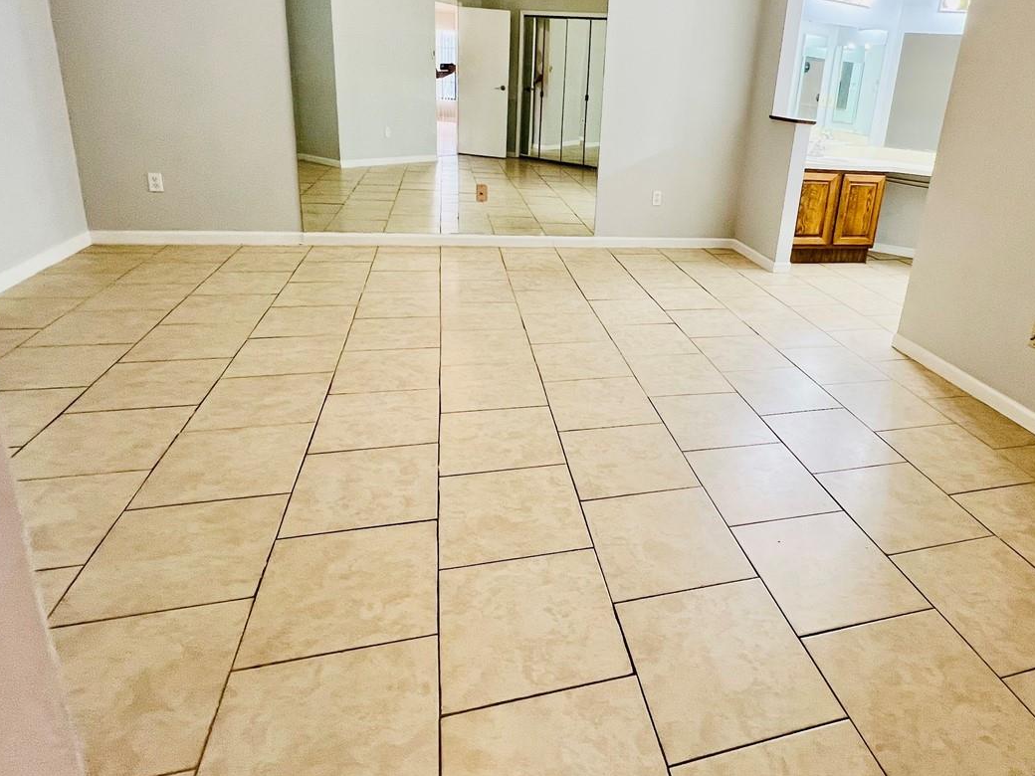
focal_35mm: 20
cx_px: 658
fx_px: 598
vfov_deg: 64.7
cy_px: 277
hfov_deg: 80.0
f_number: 1.8
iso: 125
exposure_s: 1/60
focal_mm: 1.57
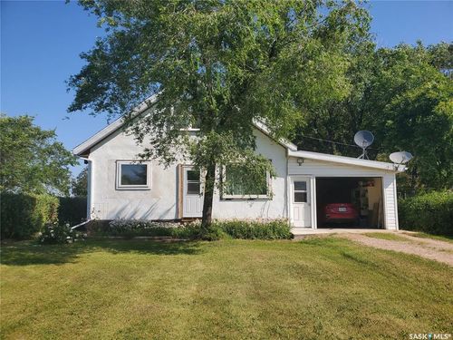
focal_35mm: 26
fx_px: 340
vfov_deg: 53.1
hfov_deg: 67.3
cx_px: 226
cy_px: 170
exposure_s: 1/1677
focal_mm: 4.3
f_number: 2.4
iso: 50
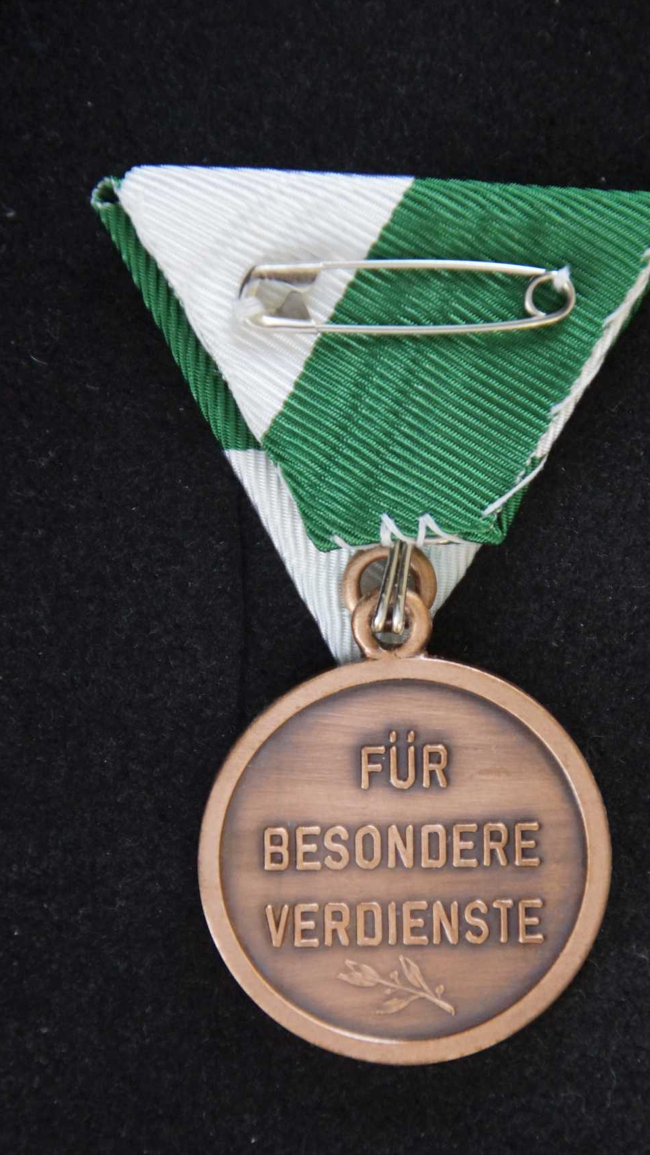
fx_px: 10145
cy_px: 608
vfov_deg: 6.5
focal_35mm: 331
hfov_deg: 3.7
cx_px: 398
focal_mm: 200
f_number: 6.3
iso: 1600
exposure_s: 1/60
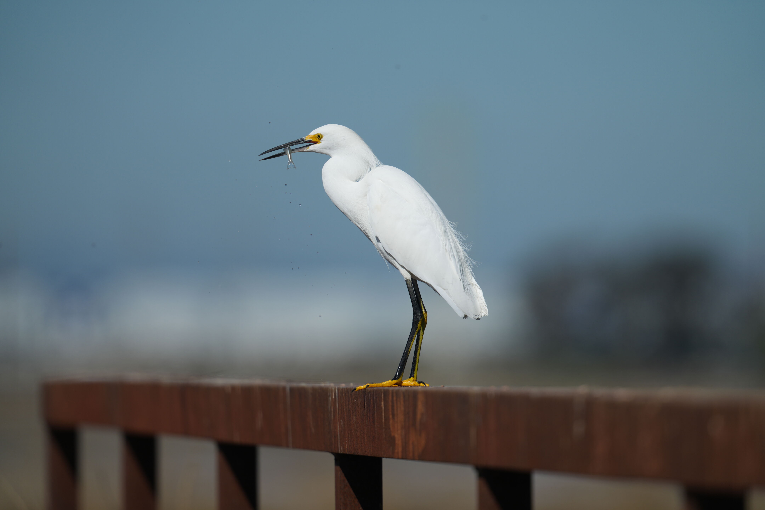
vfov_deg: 2.3
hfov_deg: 3.4
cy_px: 255
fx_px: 12749
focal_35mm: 600
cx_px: 382
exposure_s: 1/2000
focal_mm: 600
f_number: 5.6
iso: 200
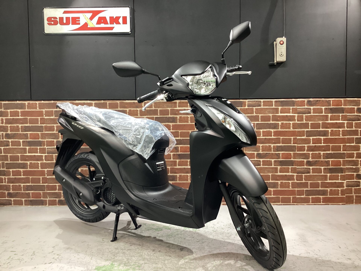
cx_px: 180
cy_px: 136
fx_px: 323
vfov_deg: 45.4
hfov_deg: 58.4
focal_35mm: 31
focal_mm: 3.3
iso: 250
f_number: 2.4
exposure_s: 1/40
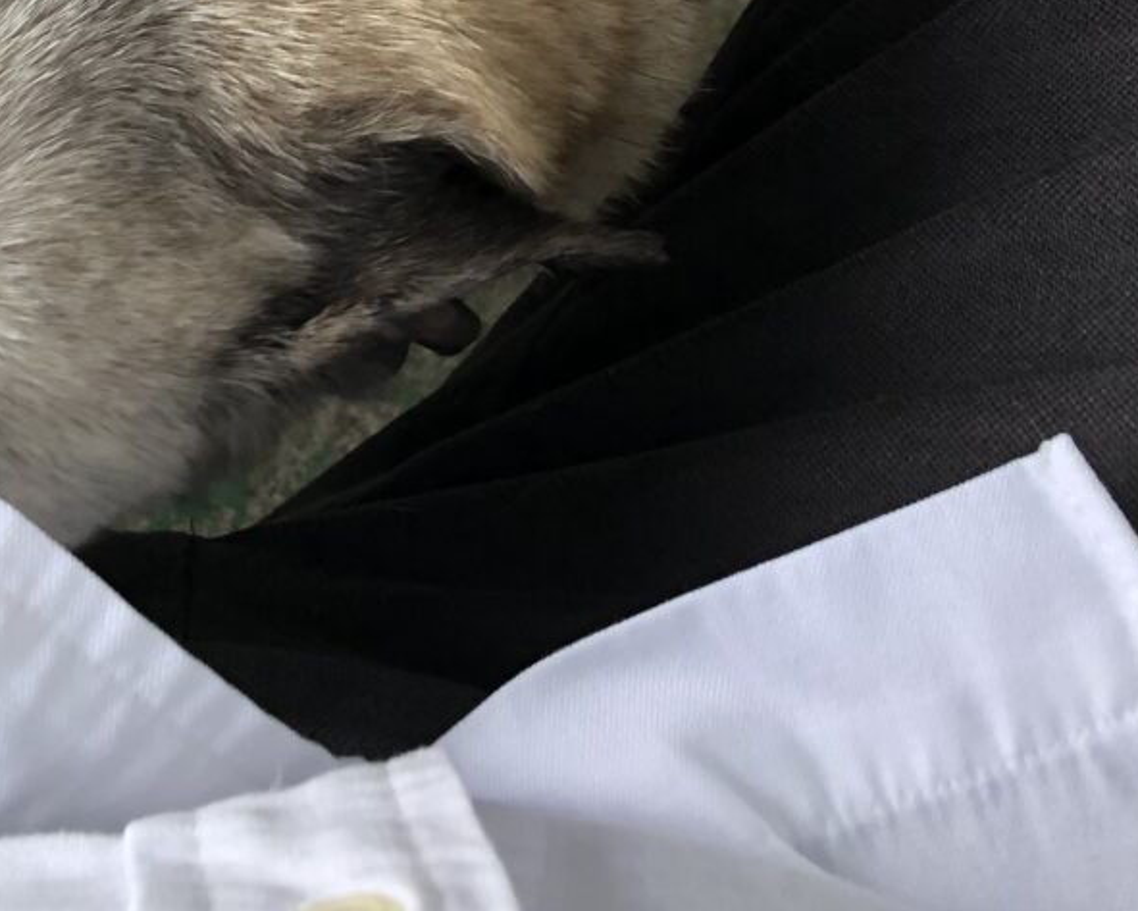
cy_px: -566
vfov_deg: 17.9
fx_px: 2493
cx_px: 316
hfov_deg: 25.5
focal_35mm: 74
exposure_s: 1/127
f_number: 1.8
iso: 20
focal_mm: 3.99
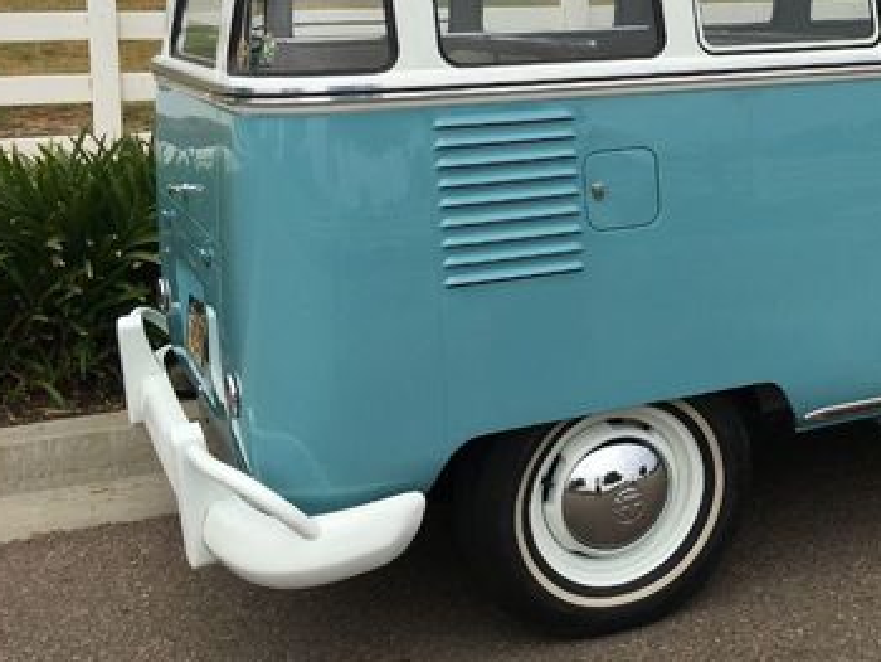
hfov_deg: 34.4
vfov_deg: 27.2
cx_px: 773
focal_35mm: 53
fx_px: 1350
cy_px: 179
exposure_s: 1/2747
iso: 25
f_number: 2.2
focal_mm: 4.15
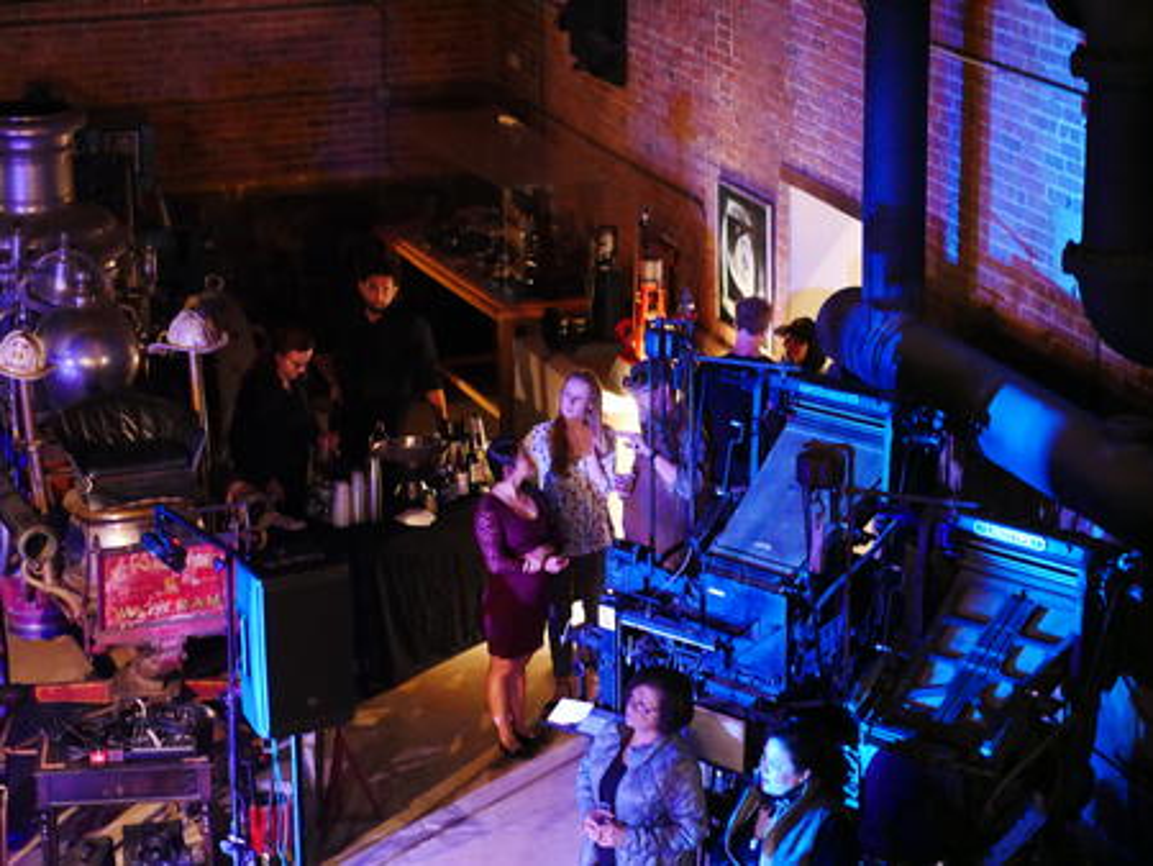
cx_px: 576
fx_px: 2999
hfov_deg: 21.8
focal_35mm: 90
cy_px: 433
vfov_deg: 16.4
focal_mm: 45
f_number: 1.8
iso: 6400
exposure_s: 1/80
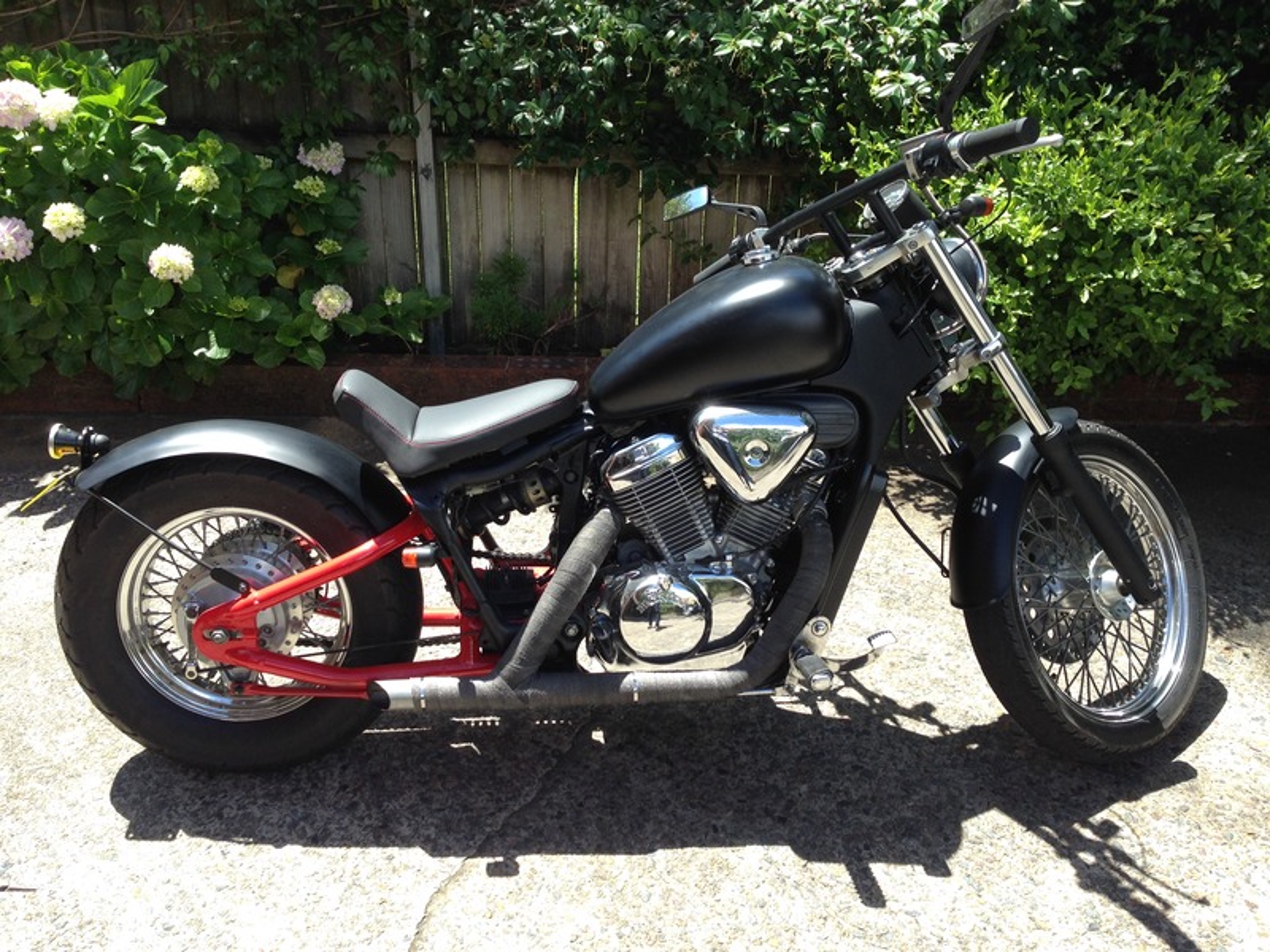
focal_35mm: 33
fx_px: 1211
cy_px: 476
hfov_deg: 55.4
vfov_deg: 42.9
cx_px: 635
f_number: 2.4
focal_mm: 4.12
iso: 50
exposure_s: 1/414
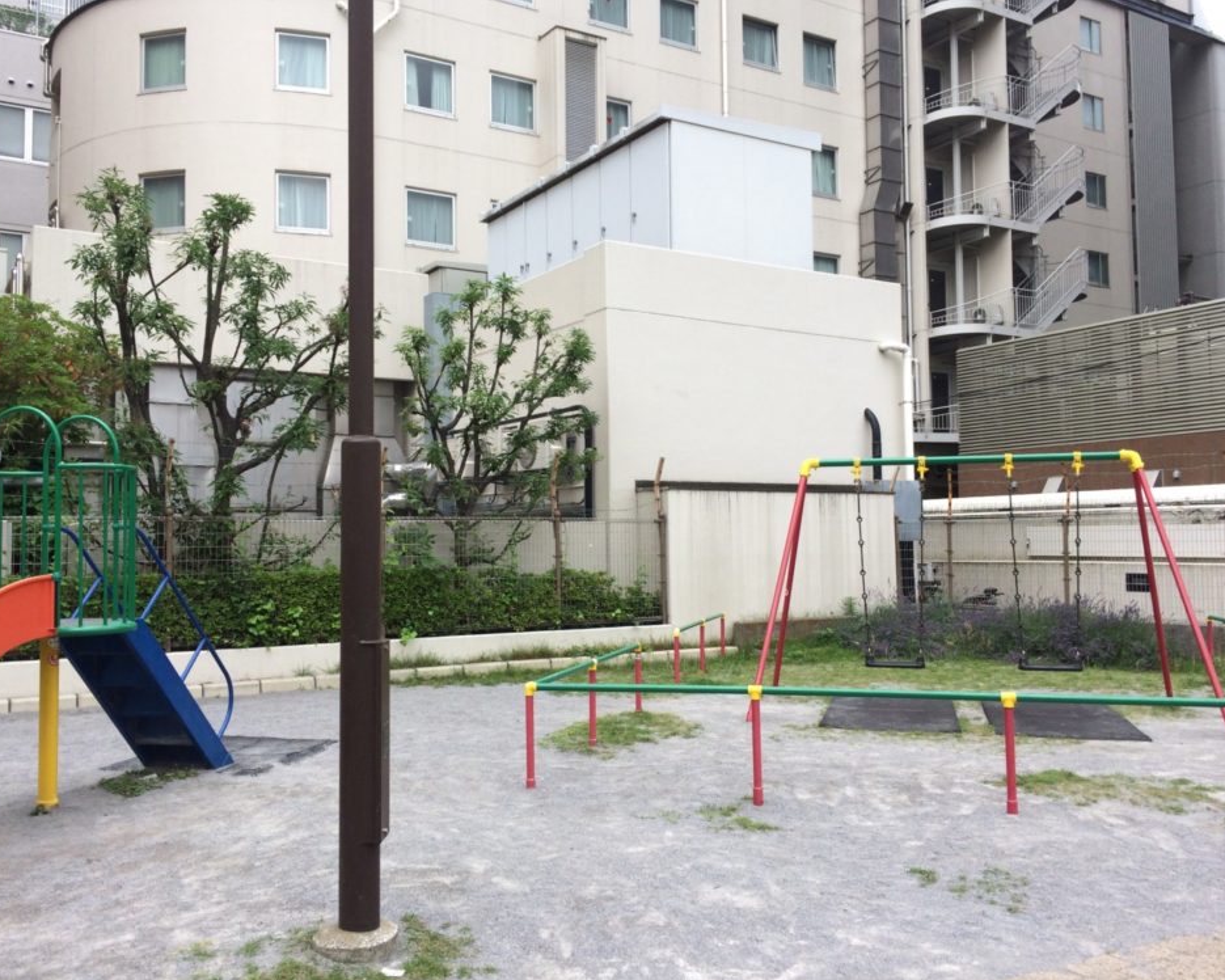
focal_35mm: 31
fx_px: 1124
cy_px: 481
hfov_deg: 57.2
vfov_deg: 47.1
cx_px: 596
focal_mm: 4.15
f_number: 2.2
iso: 32
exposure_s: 1/260
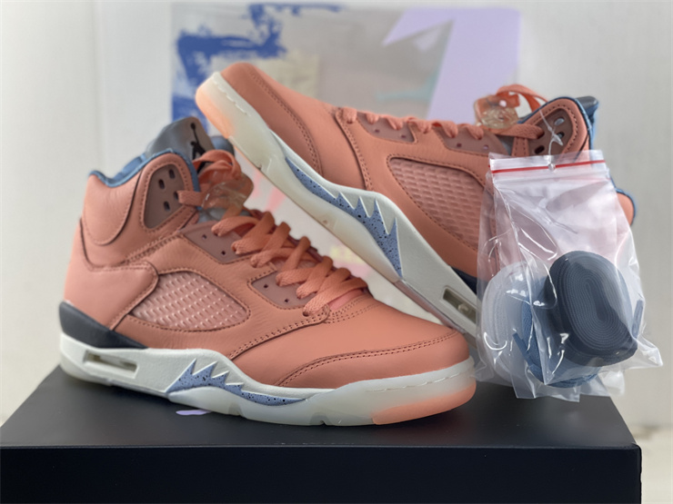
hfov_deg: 30.3
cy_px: 252
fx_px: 1244
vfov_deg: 22.9
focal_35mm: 64
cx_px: 336
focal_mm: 7.5
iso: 125
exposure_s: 1/100
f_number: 2.2
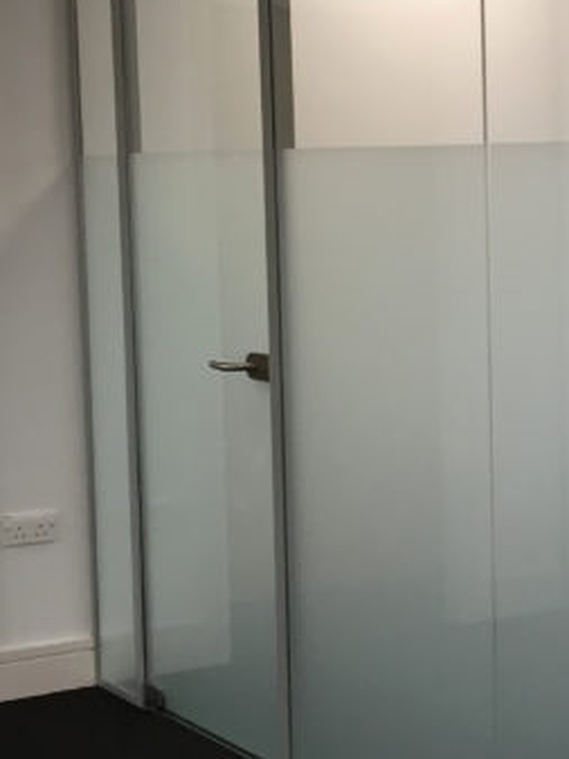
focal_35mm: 88
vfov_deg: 22.2
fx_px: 1927
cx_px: 828
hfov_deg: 15.6
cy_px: 365
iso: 32
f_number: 2.2
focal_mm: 4.15
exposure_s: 1/33
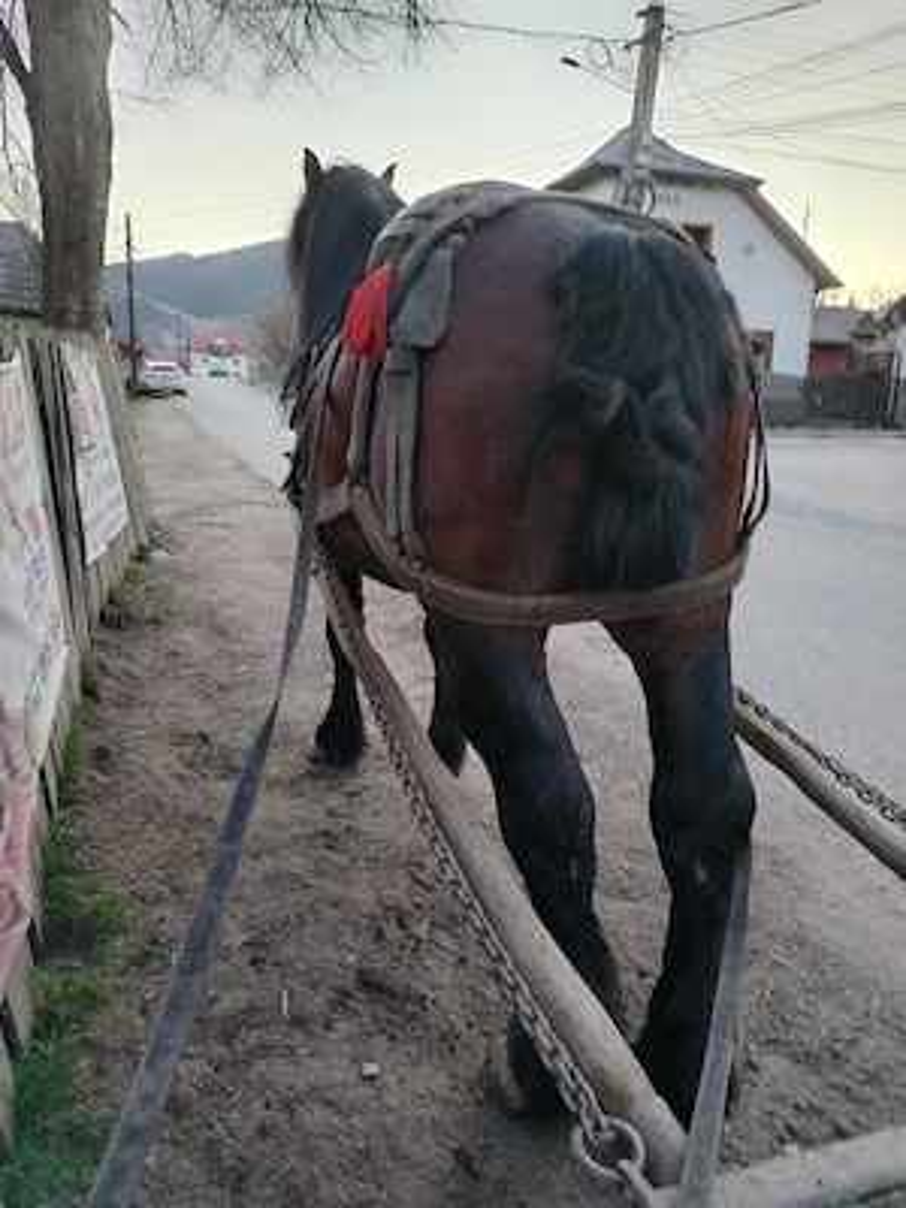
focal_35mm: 24
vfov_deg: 71.6
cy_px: 604
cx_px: 453
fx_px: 838
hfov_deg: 56.8
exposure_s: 1/33.3
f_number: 1.75
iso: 931
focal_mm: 5.25
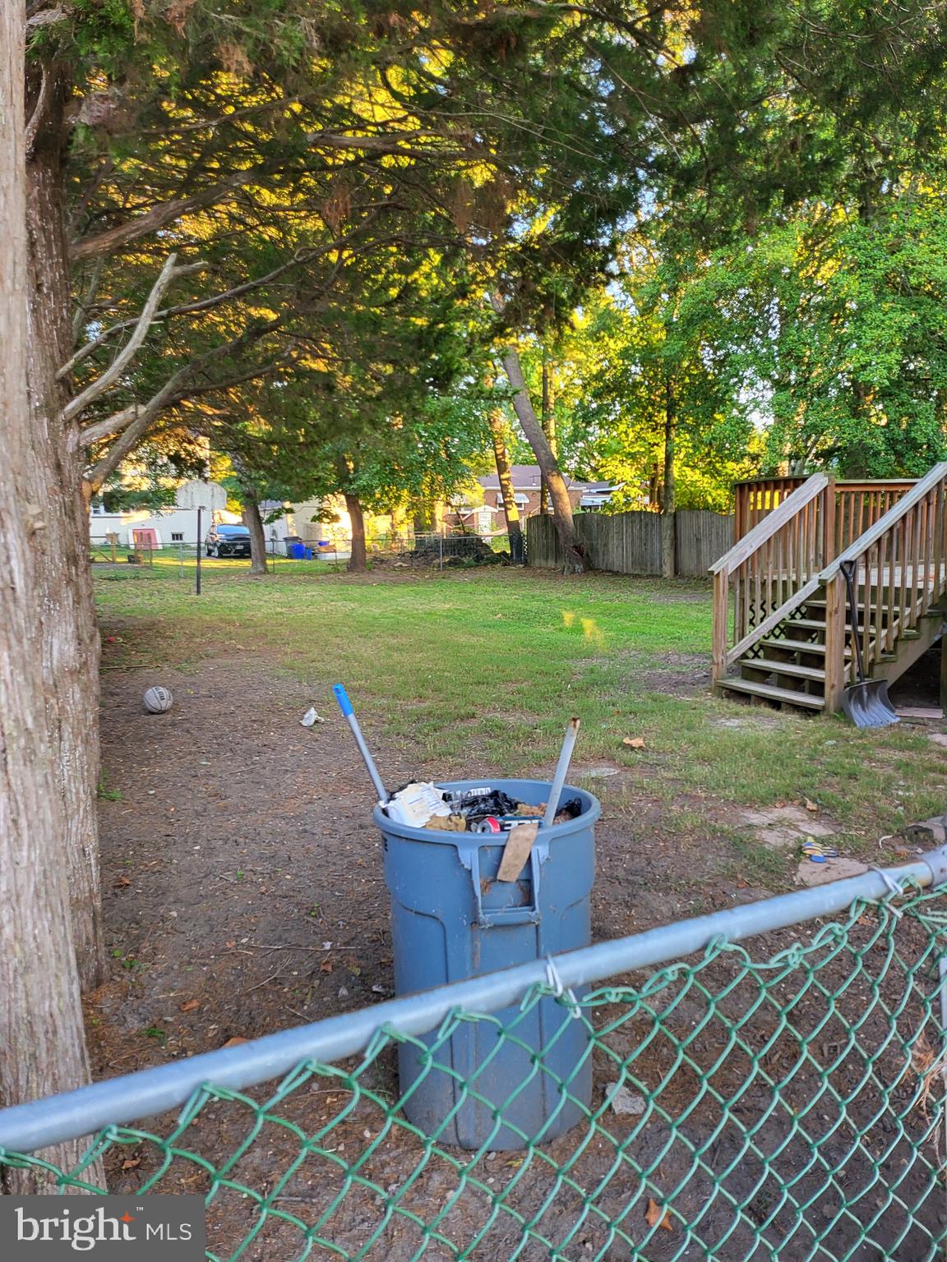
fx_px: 875
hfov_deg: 56.8
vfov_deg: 71.6
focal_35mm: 24
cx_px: 474
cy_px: 631
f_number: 1.8
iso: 200
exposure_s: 1/120
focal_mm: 5
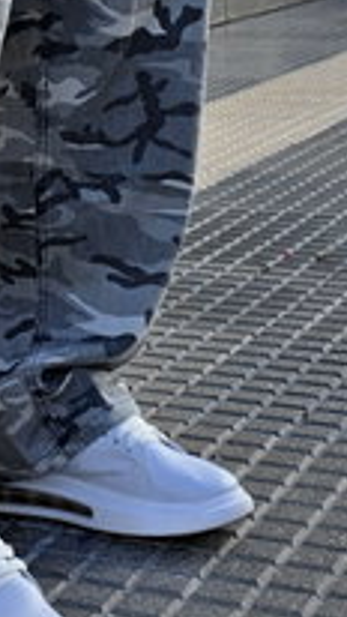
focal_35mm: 65
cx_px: -57
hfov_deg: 17.8
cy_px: 84
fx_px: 1062
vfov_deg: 31.1
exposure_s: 1/227
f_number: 1.7
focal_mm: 6.3
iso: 12
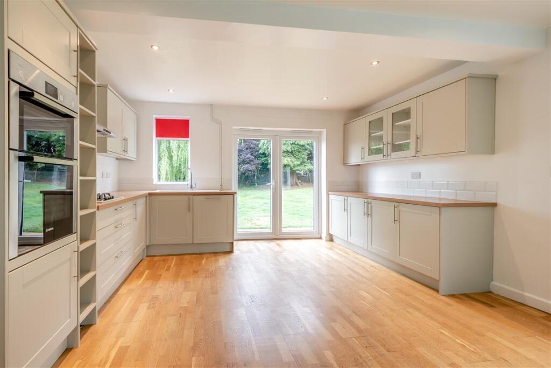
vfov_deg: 77.3
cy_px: 184
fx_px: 230
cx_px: 276
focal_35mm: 15
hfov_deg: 100.4
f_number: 8
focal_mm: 10
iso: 160
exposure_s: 1/13
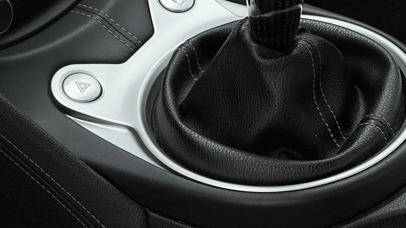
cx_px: 232
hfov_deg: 15.3
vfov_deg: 8.6
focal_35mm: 140
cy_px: 26
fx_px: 1507
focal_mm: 9
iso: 64
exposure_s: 1/99
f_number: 2.8
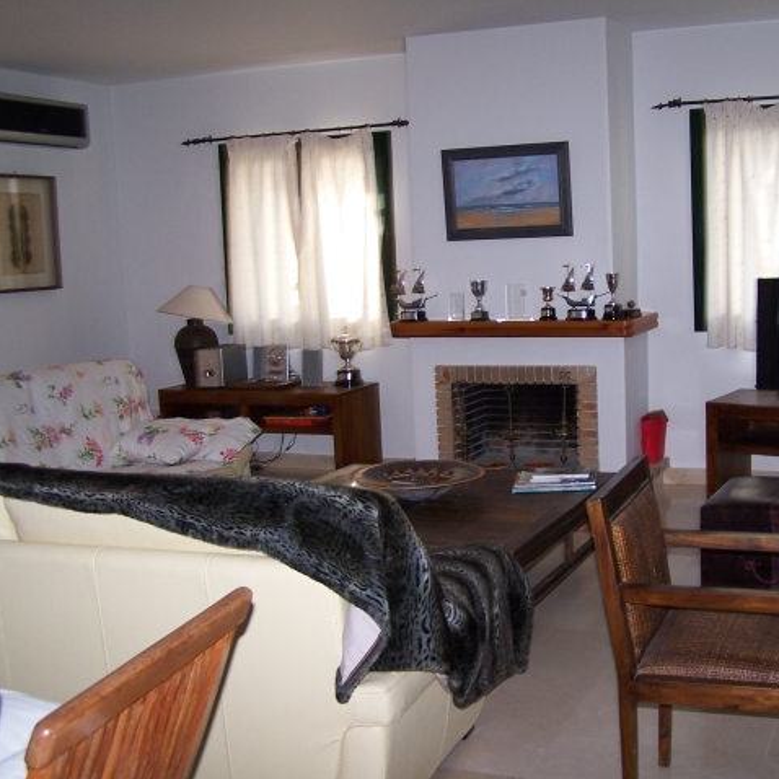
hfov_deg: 37.2
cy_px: 390
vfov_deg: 37.6
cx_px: 520
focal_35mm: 45
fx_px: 1146
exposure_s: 1/60
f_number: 2.8
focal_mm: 6.3
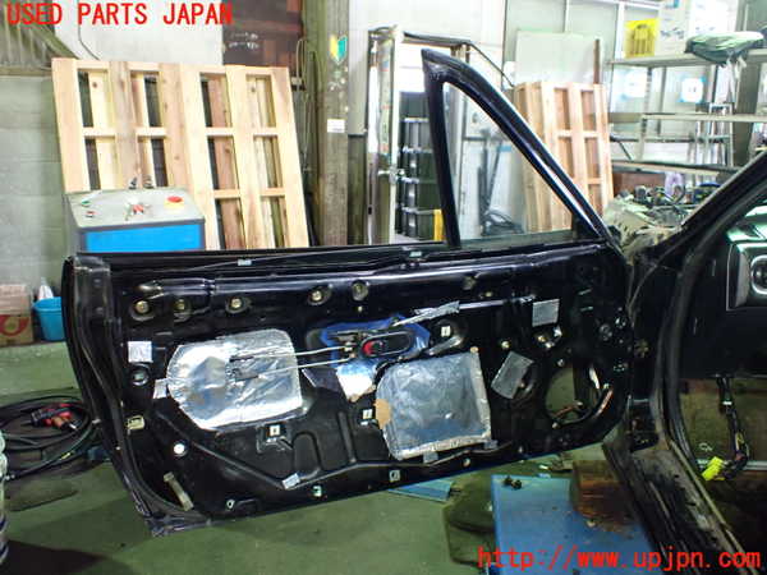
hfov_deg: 60.0
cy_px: 288
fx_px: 665
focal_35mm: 30
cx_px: 384
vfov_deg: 46.8
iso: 800
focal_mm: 5.4
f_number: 2.3
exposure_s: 1/30
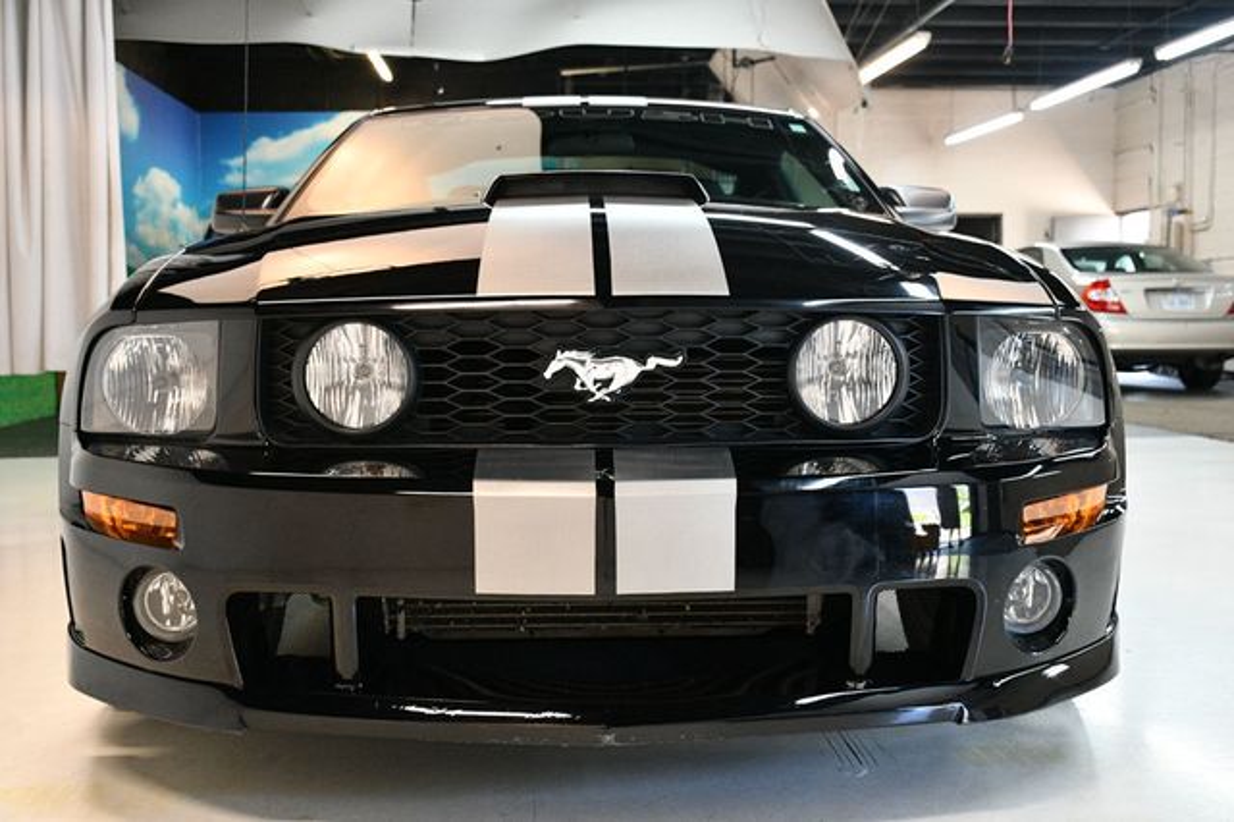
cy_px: 411
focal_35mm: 40
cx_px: 617
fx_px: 1370
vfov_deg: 33.4
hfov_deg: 48.5
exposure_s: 1/125
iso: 2500
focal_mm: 27
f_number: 4
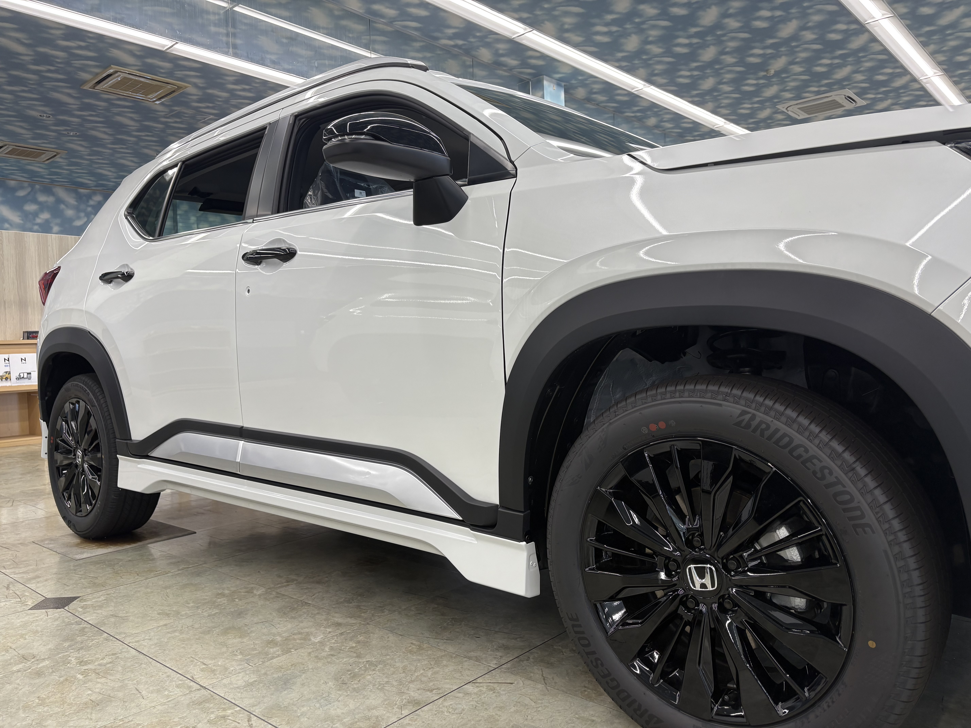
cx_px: 486
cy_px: 364
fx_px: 729
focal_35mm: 26
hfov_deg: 67.3
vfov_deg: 53.1
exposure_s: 1/122
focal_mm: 5.96
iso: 64
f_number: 1.6
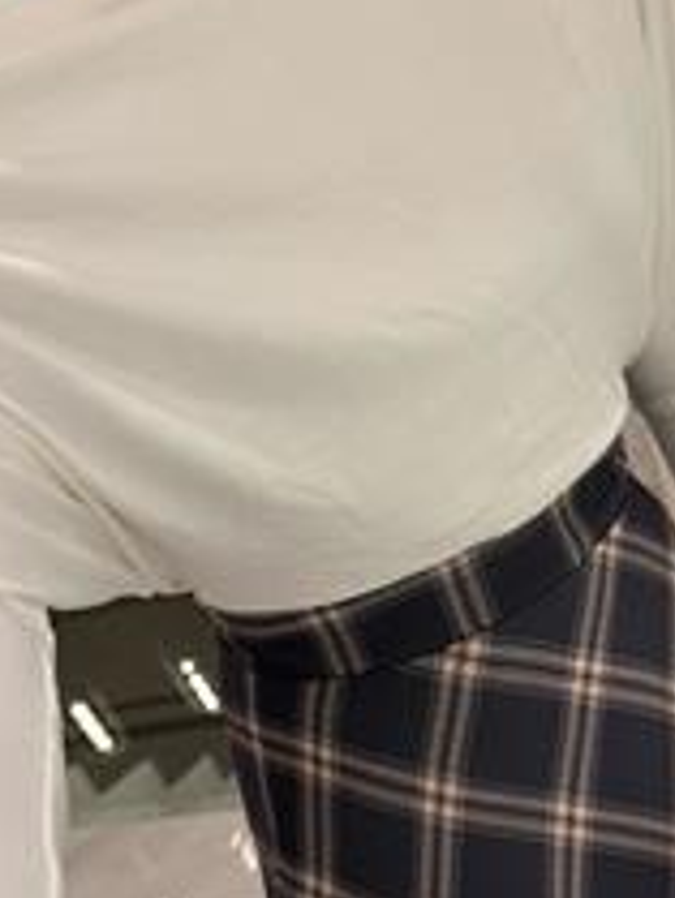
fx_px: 1195
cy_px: 537
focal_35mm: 46
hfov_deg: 31.3
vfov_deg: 41.0
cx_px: 460
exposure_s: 1/50
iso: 125
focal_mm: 6.76
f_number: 1.78
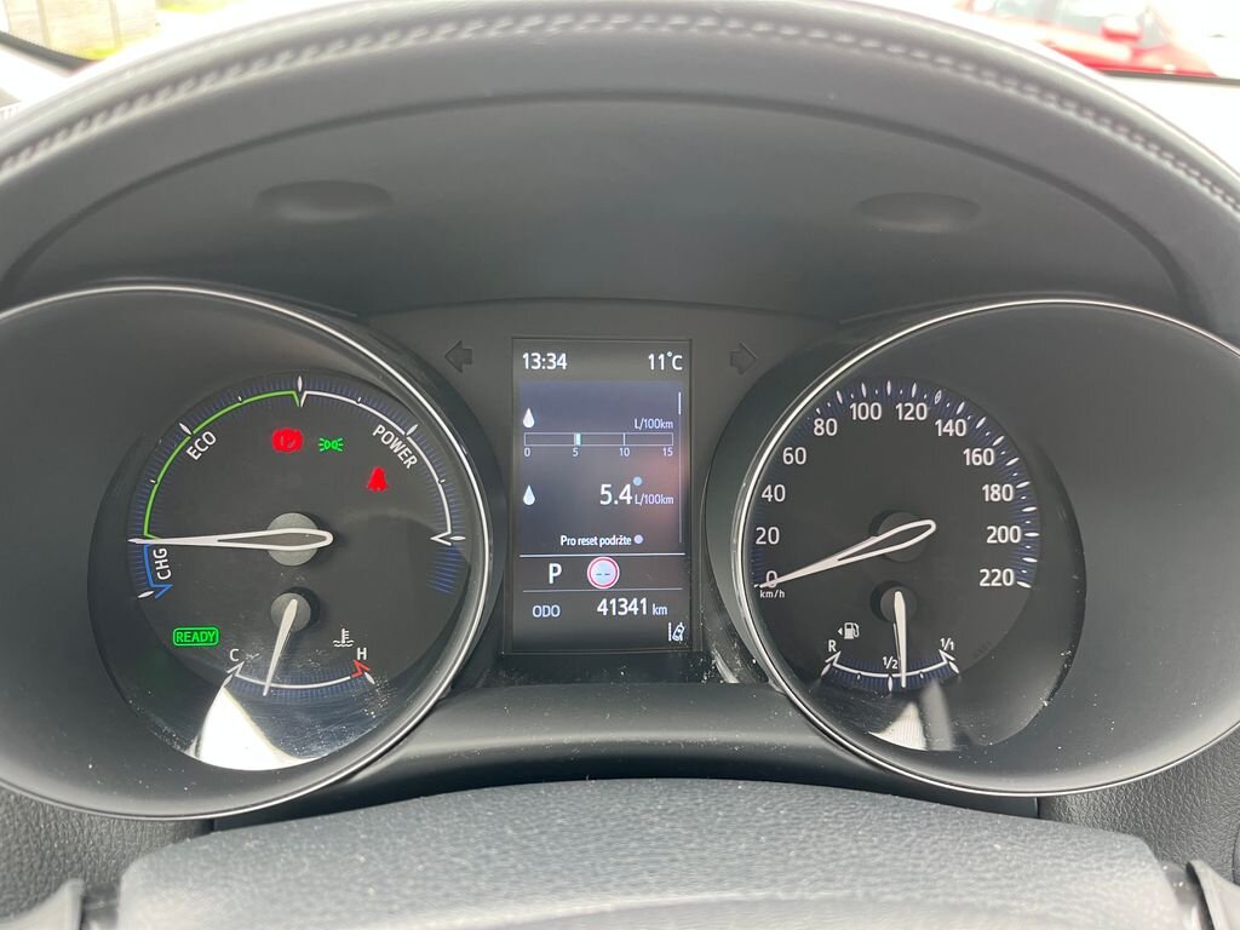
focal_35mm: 26
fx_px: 931
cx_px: 620
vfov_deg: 53.1
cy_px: 465
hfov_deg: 67.3
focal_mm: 5.1
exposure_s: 1/60
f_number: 1.6
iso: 160
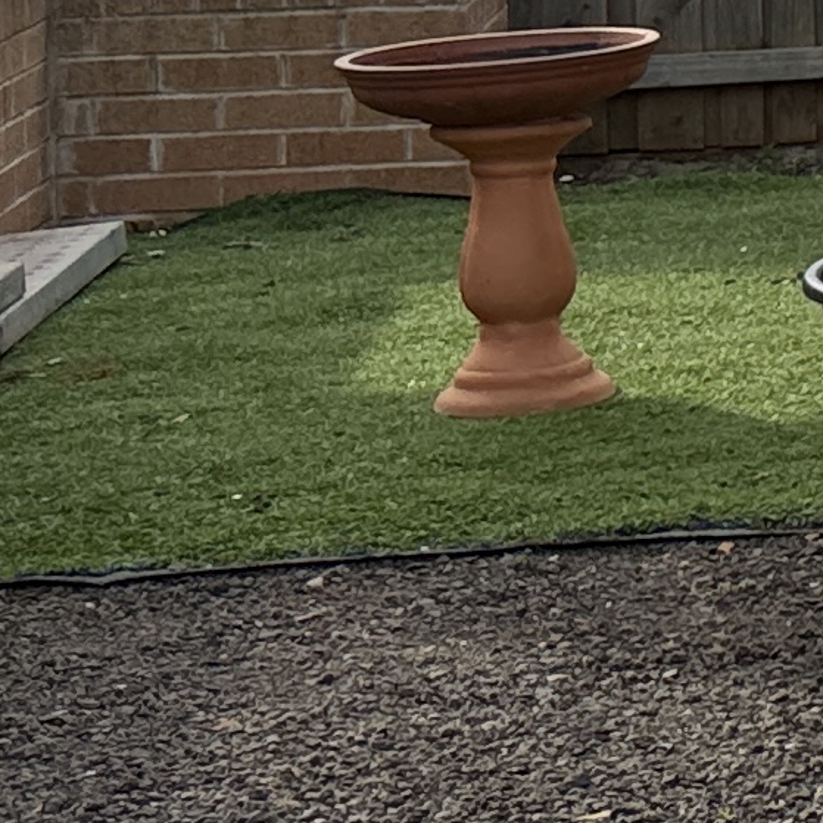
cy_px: -277
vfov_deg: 11.1
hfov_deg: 8.7
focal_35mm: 153
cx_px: 2753
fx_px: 4115
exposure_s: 1/3425
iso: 100
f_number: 1.78
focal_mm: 6.76
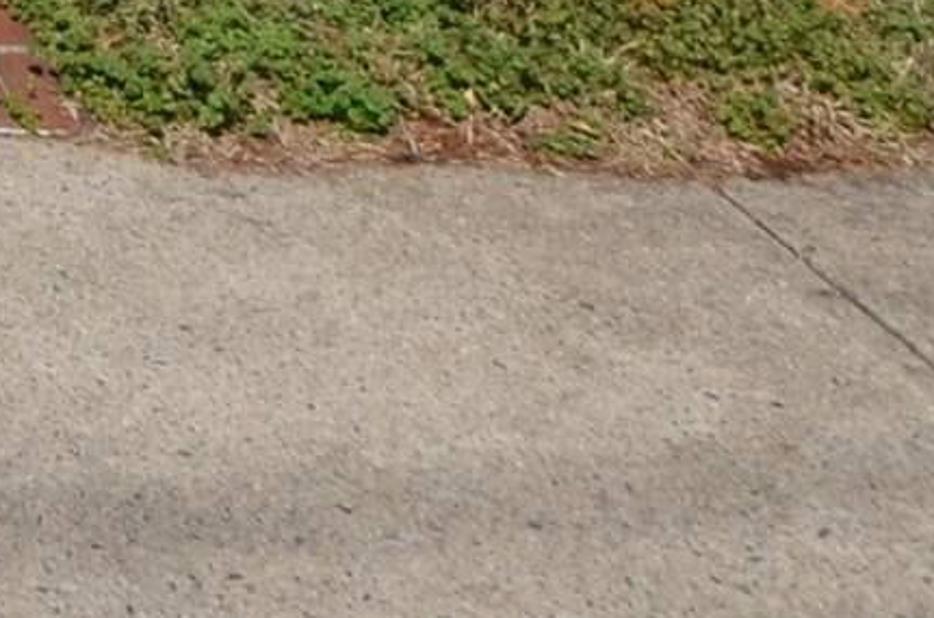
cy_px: -1173
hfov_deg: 12.0
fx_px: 3042
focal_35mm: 118
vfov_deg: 9.4
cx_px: -1625
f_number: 9
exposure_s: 1/320
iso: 100
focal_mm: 11
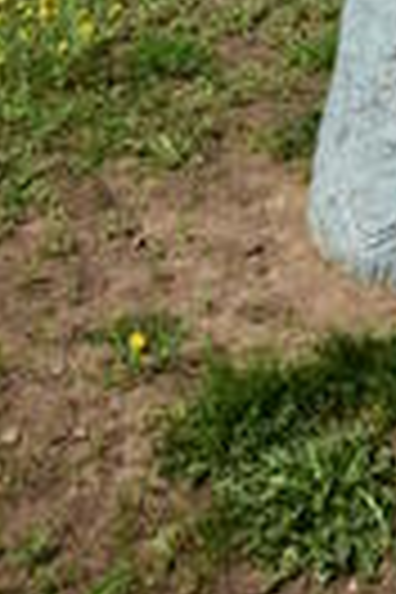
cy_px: -666
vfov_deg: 13.0
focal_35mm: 132
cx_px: 614
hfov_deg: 10.0
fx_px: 2178
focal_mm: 20
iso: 100
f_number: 10
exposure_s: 1/200
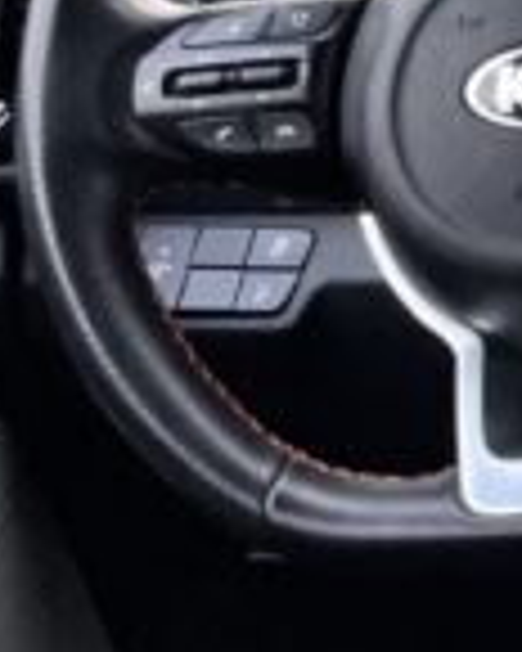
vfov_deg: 13.1
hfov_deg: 9.2
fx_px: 2704
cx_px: 1480
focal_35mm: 140
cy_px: -292
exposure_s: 1/122
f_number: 1.6
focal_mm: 5.1
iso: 64
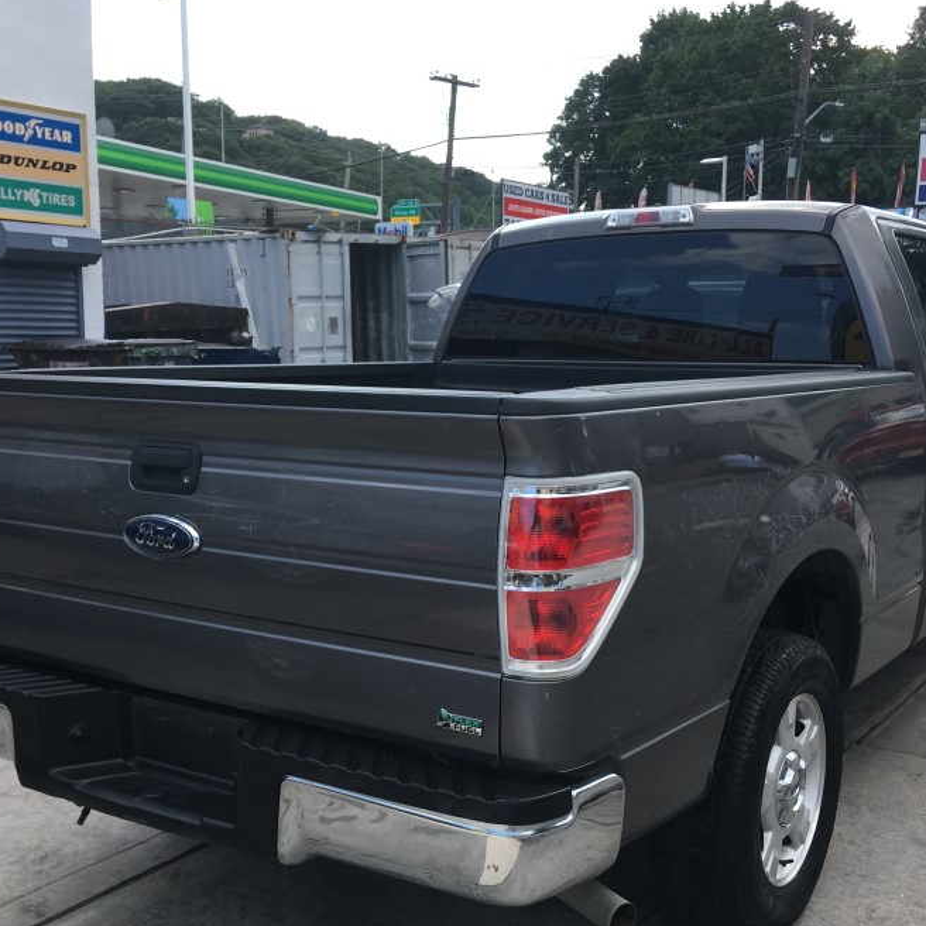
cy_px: 512
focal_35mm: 40
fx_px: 1211
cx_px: 474
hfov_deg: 41.9
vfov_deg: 41.8
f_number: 2.2
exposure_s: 1/527
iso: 25
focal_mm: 4.15
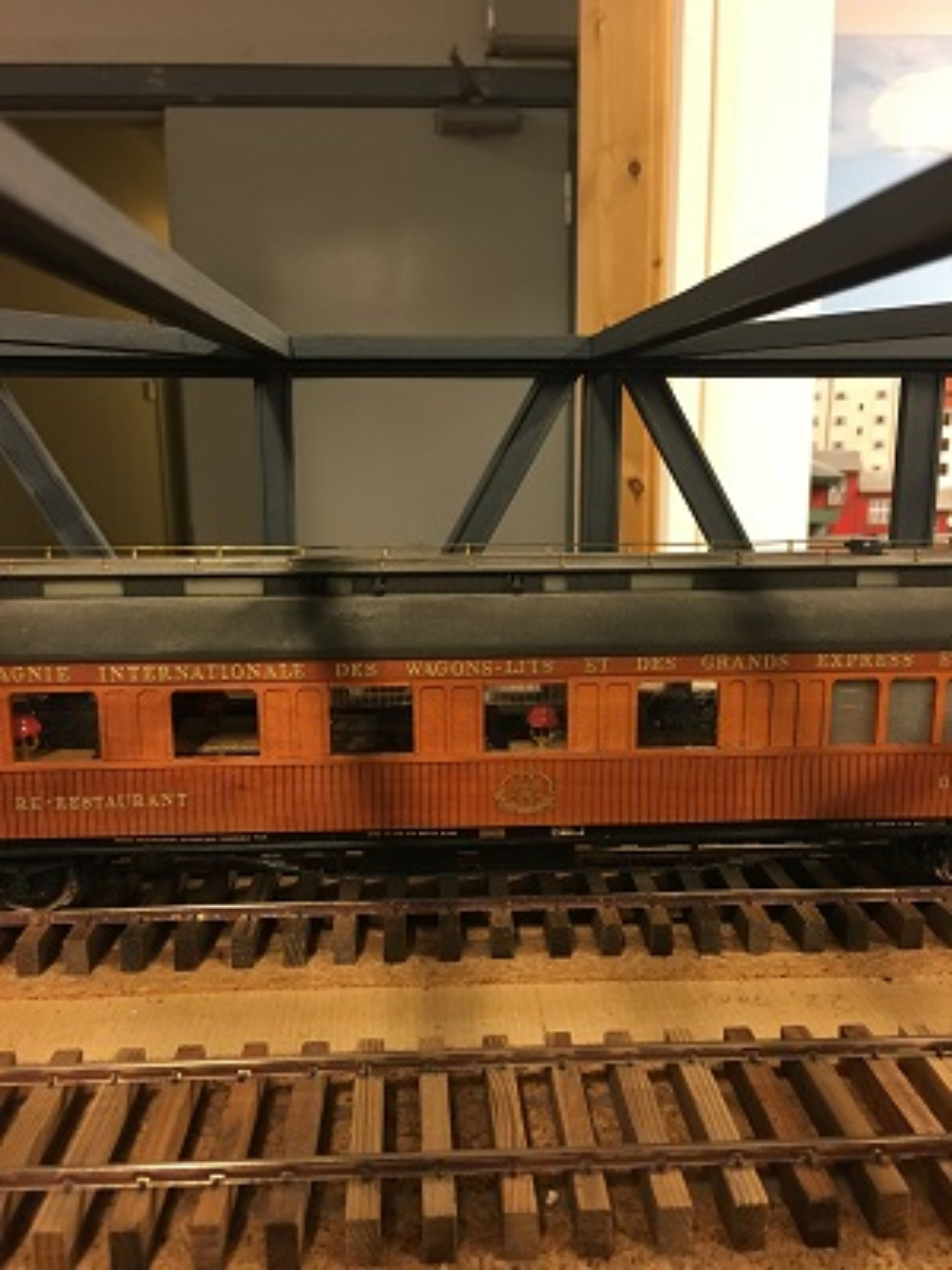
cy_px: 635
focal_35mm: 29
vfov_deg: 61.7
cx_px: 476
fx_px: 1063
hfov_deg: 48.2
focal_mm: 4.15
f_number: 2.2
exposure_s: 1/33
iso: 200
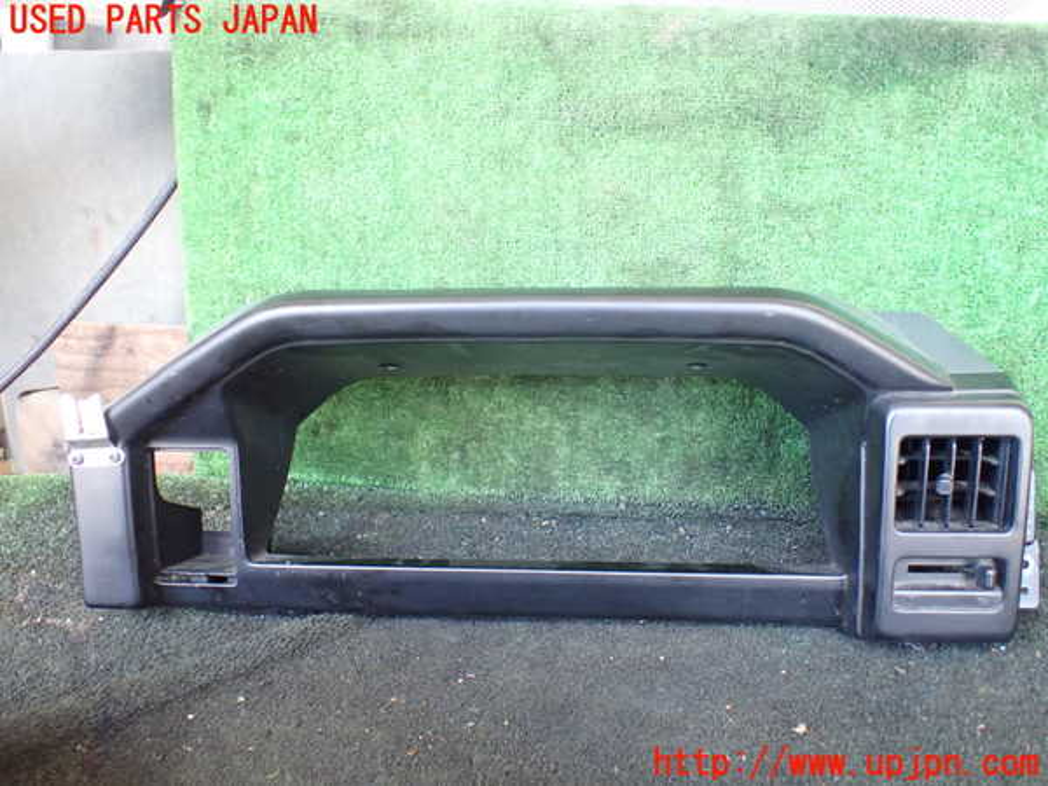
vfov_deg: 46.8
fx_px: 908
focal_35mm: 30
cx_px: 524
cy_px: 393
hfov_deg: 60.0
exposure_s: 1/80
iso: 800
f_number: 2.3
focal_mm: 5.4
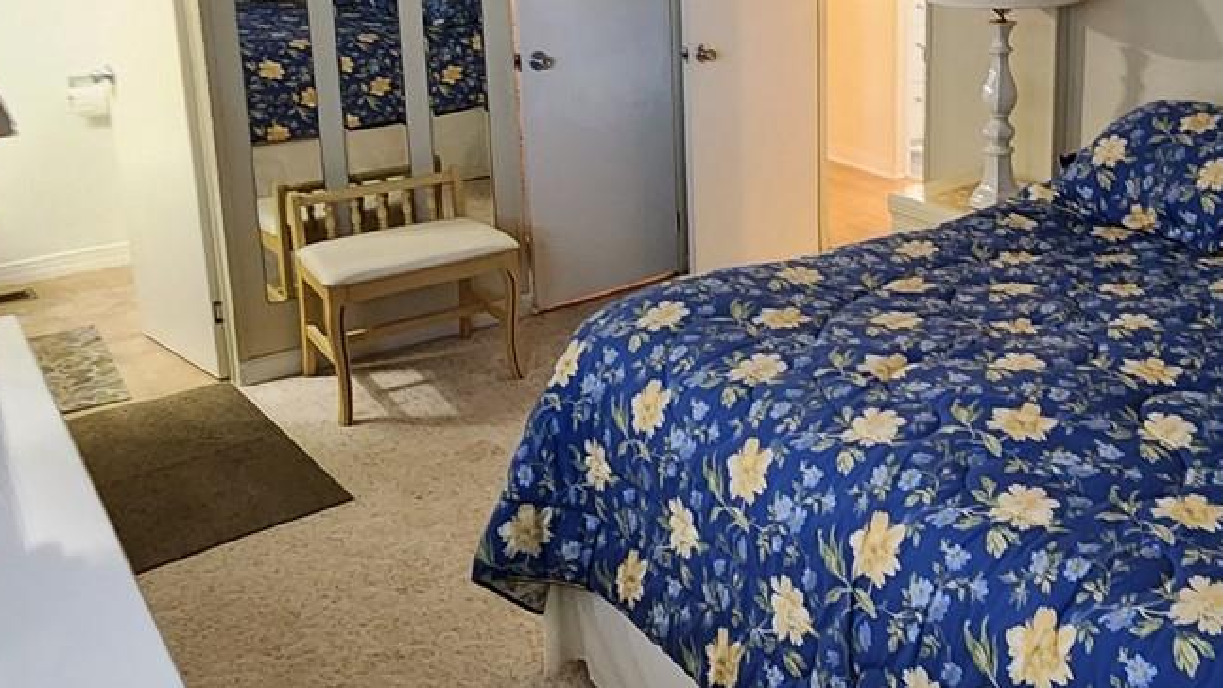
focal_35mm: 35
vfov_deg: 32.7
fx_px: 1135
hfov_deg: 54.6
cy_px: 132
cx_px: 883
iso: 320
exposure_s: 1/30
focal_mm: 2.2
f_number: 2.2
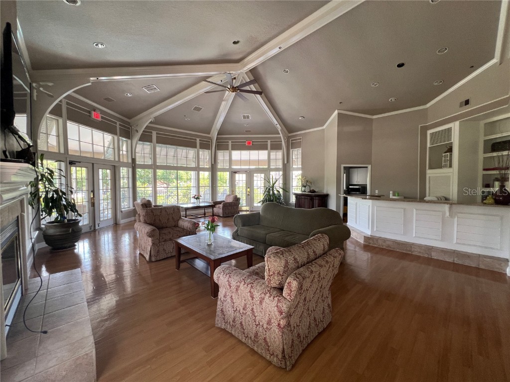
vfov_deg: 89.9
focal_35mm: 13
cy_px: 191
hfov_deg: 106.2
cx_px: 255
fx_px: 192
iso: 100
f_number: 1.8
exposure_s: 1/99
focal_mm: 1.57
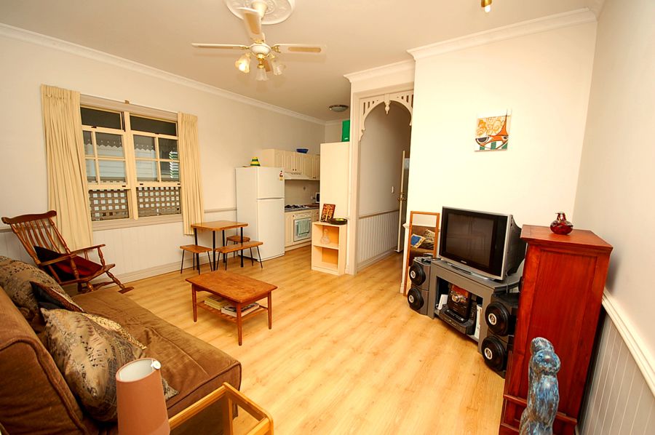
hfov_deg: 100.5
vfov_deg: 77.2
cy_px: 218
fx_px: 273
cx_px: 328
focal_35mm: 15
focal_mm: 10
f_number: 4
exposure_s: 1/250
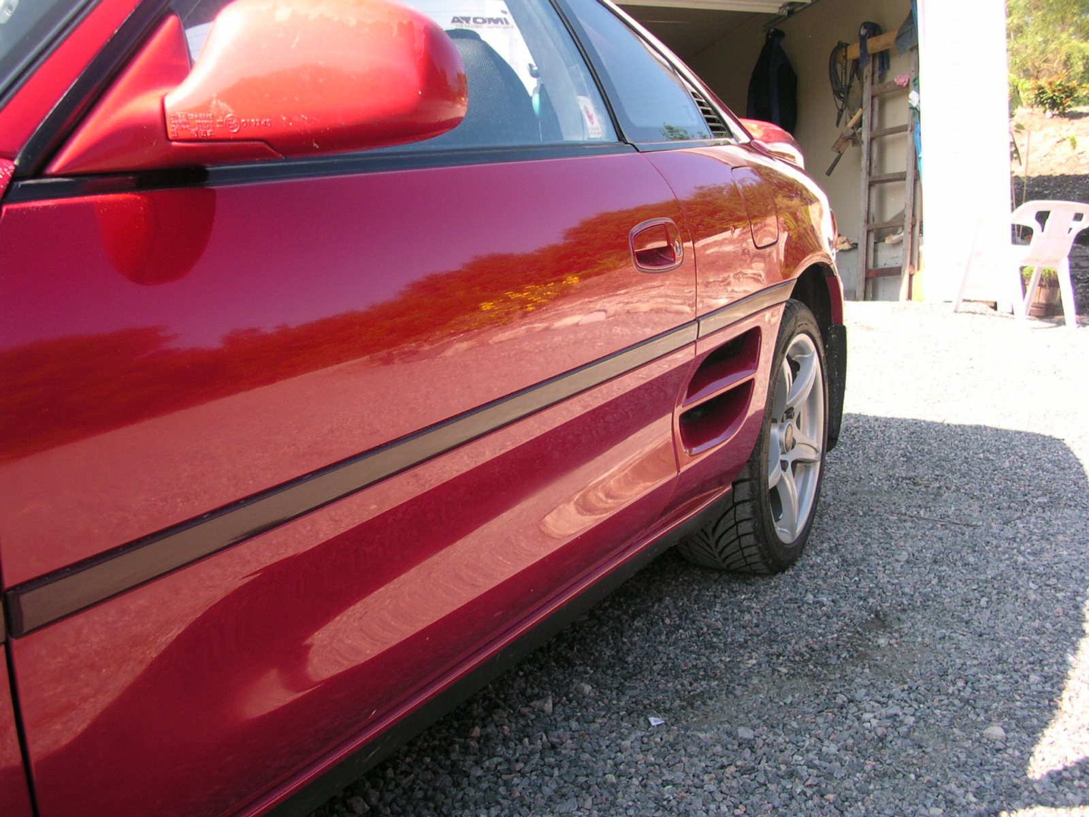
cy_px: 408
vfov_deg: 38.7
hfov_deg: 50.1
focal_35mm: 37
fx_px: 1164
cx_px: 544
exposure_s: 1/200
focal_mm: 5.6
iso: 100
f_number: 2.7
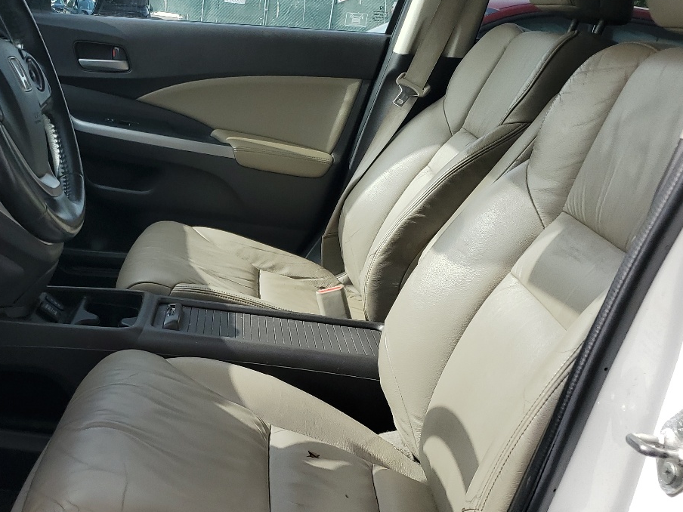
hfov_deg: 39.9
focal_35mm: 46
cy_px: 309
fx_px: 908
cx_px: 159
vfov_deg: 31.4
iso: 50
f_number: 1.5
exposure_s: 1/1429
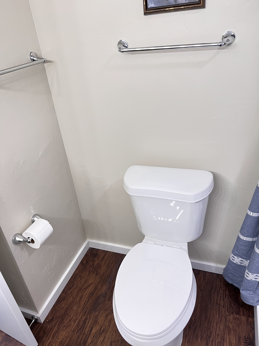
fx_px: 259
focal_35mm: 26
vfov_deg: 67.3
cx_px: 130
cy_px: 173
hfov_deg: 53.1
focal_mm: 5.7
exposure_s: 1/60
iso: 100
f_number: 1.5
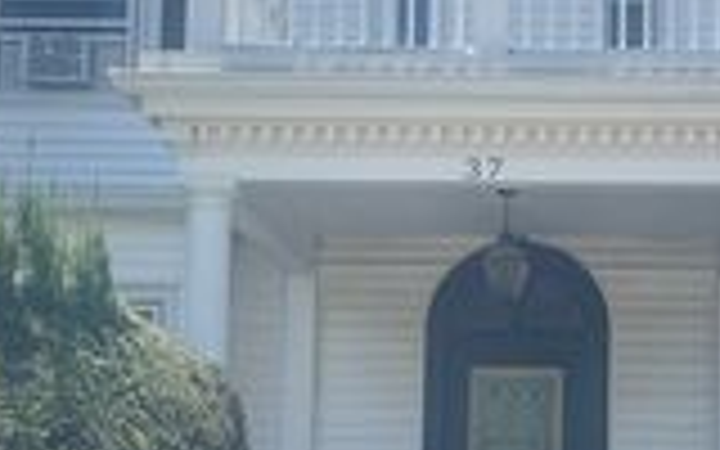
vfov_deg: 15.2
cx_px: 554
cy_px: 286
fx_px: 1688
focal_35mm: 86
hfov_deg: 23.8
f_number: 1.6
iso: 32
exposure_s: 1/2398
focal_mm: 4.2
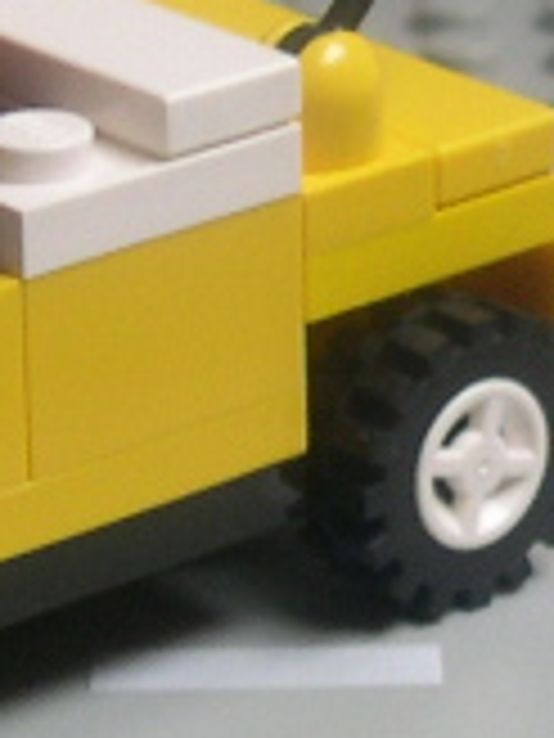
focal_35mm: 237
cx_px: 590
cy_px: 328
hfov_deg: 6.2
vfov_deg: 8.4
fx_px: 5057
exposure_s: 1/48.1
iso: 100
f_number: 2.8
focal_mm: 8
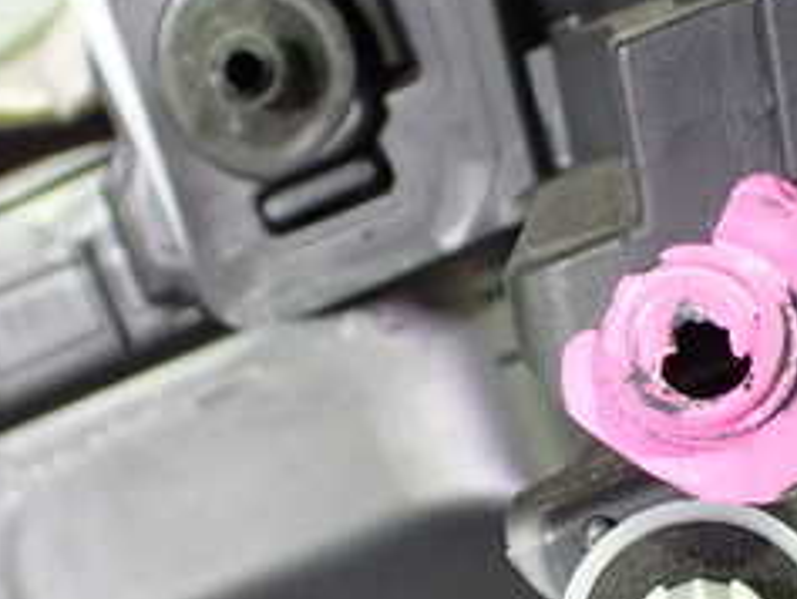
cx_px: 578
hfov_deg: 25.4
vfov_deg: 19.2
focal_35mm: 76
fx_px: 1751
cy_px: 495
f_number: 2.3
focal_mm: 5.4
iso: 800
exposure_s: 1/30
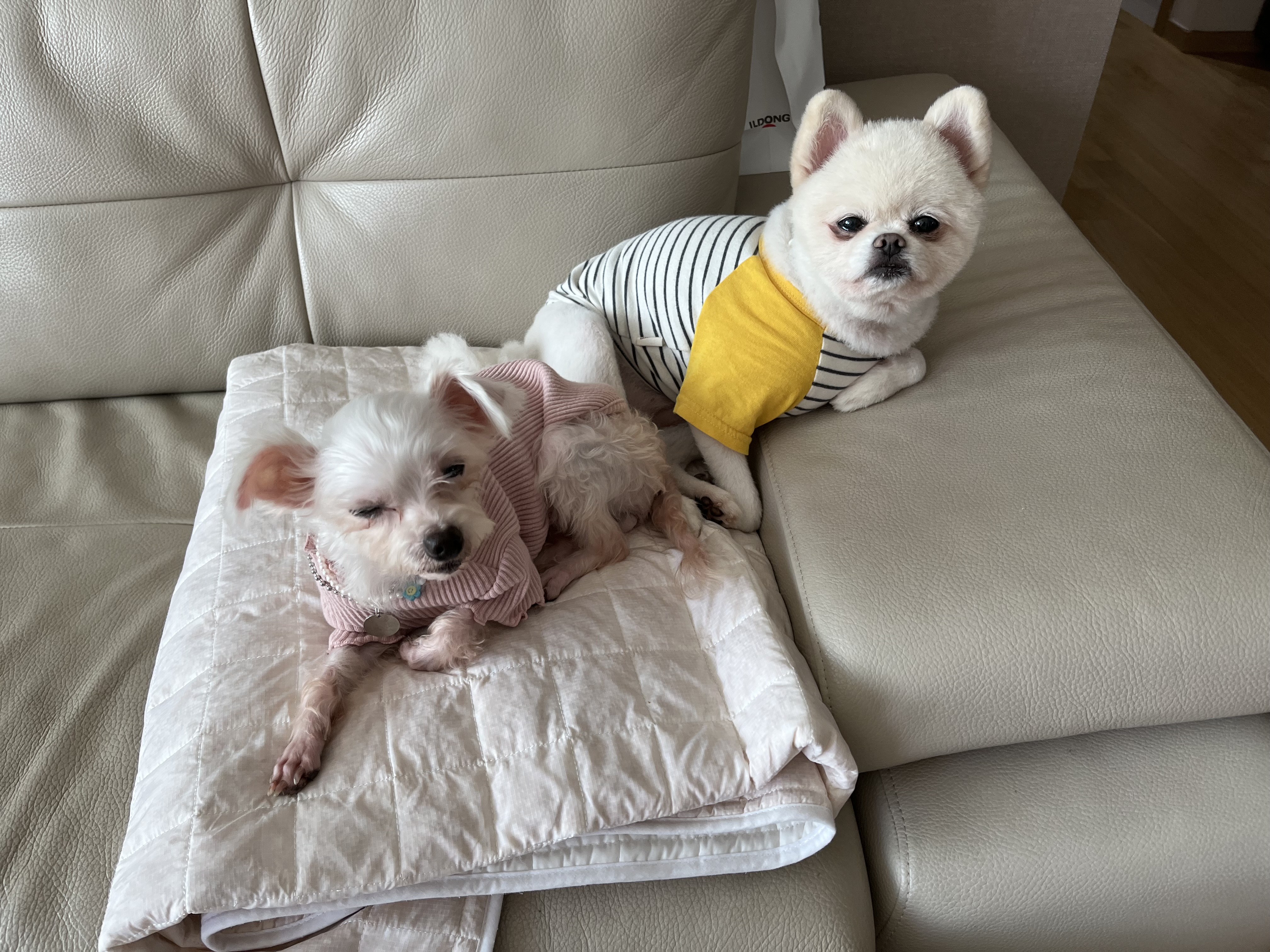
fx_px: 954
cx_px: 635
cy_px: 476
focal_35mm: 26
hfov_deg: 67.3
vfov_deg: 53.1
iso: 125
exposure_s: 1/122
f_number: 1.6
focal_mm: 5.1
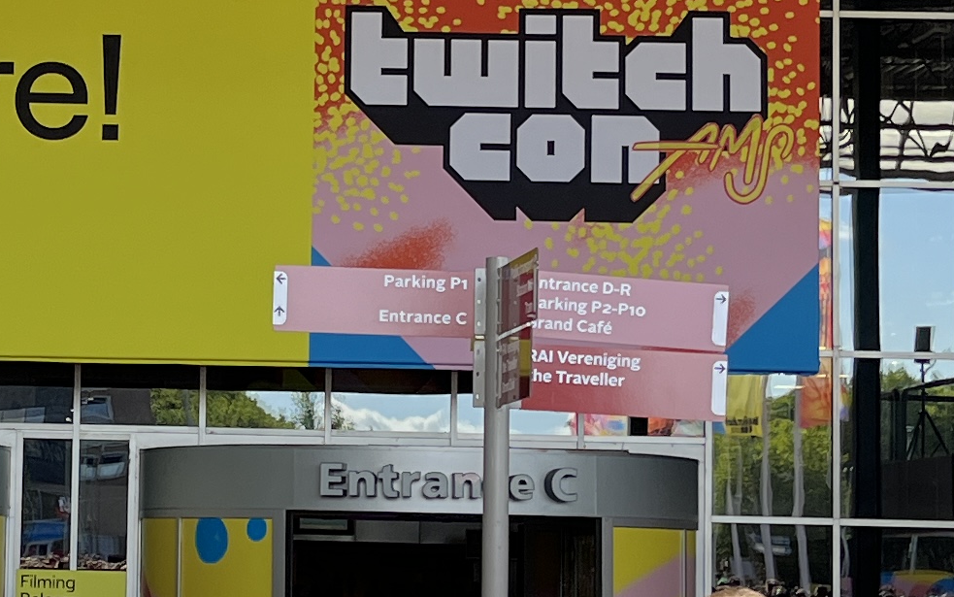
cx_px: 32
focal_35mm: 113
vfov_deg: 11.6
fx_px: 2939
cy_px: 302
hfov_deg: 18.0
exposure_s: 1/515
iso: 50
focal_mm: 5.1
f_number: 1.6
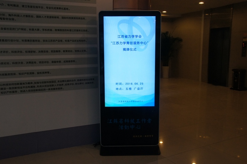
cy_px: 82
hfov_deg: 53.2
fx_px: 247
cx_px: 124
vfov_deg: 36.8
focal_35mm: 36
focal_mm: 24
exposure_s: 1/60
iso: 1600
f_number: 9
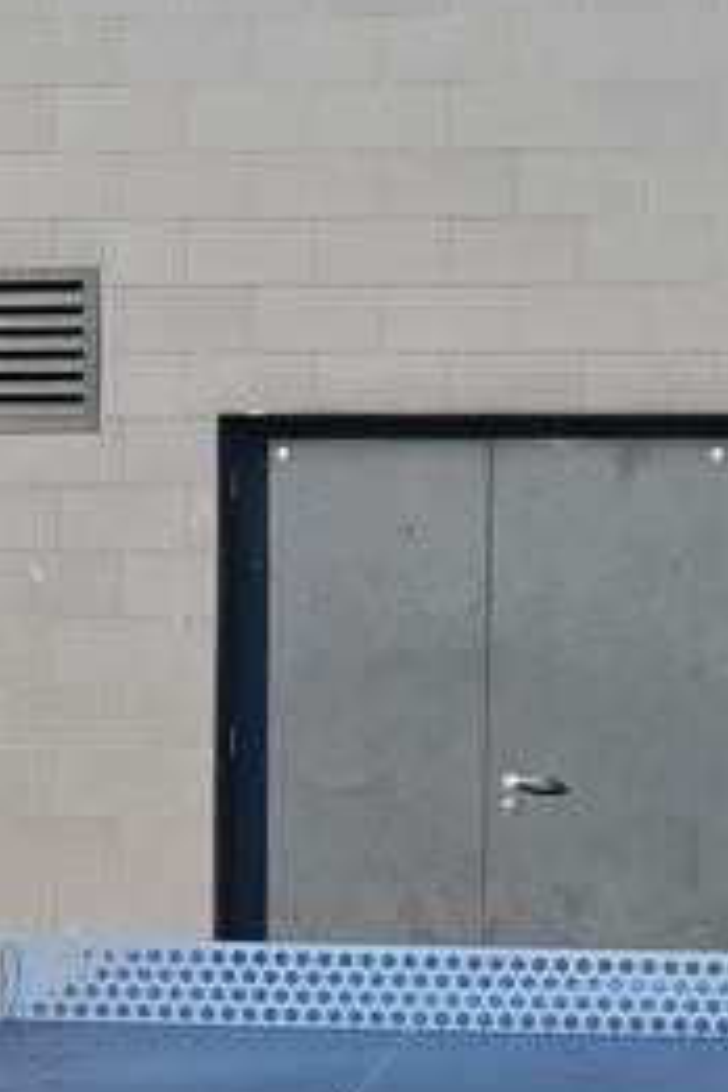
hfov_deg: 15.4
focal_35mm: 89
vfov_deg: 22.3
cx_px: 358
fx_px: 2698
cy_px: 992
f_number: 6.3
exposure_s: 1/160
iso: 100
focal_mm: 31
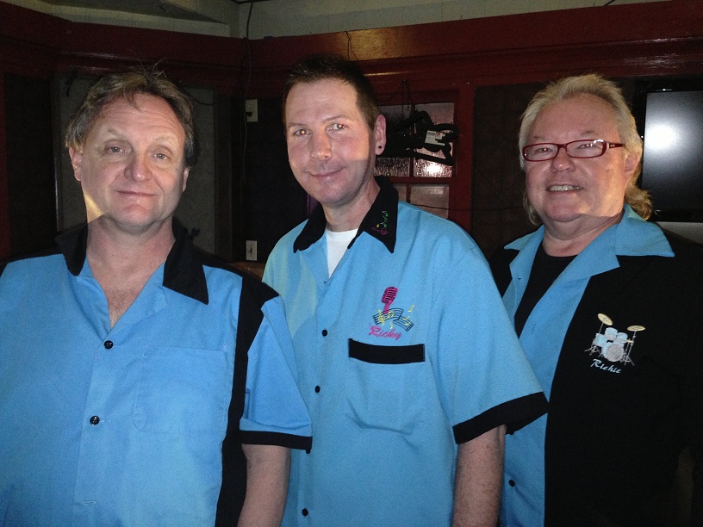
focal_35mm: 33
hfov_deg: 55.4
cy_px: 264
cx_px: 352
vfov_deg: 42.9
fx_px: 670
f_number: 2.4
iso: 250
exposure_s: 1/16
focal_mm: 4.13
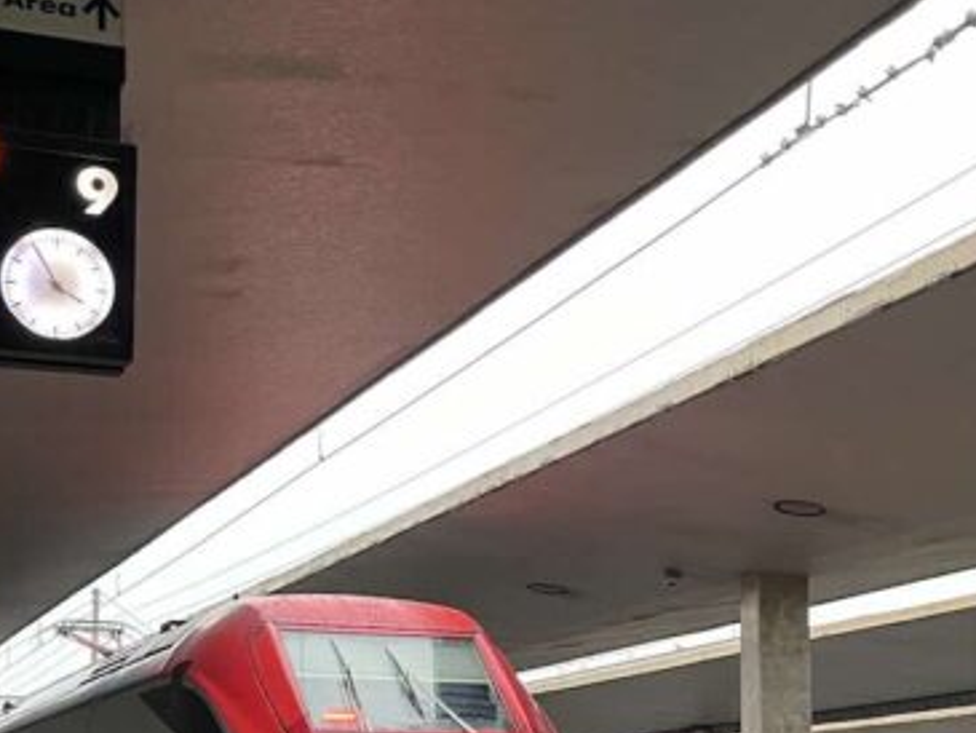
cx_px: 698
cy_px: 706
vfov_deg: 19.7
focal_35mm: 73
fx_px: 2059
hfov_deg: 26.4
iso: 125
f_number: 1.6
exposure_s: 1/67
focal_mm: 4.2
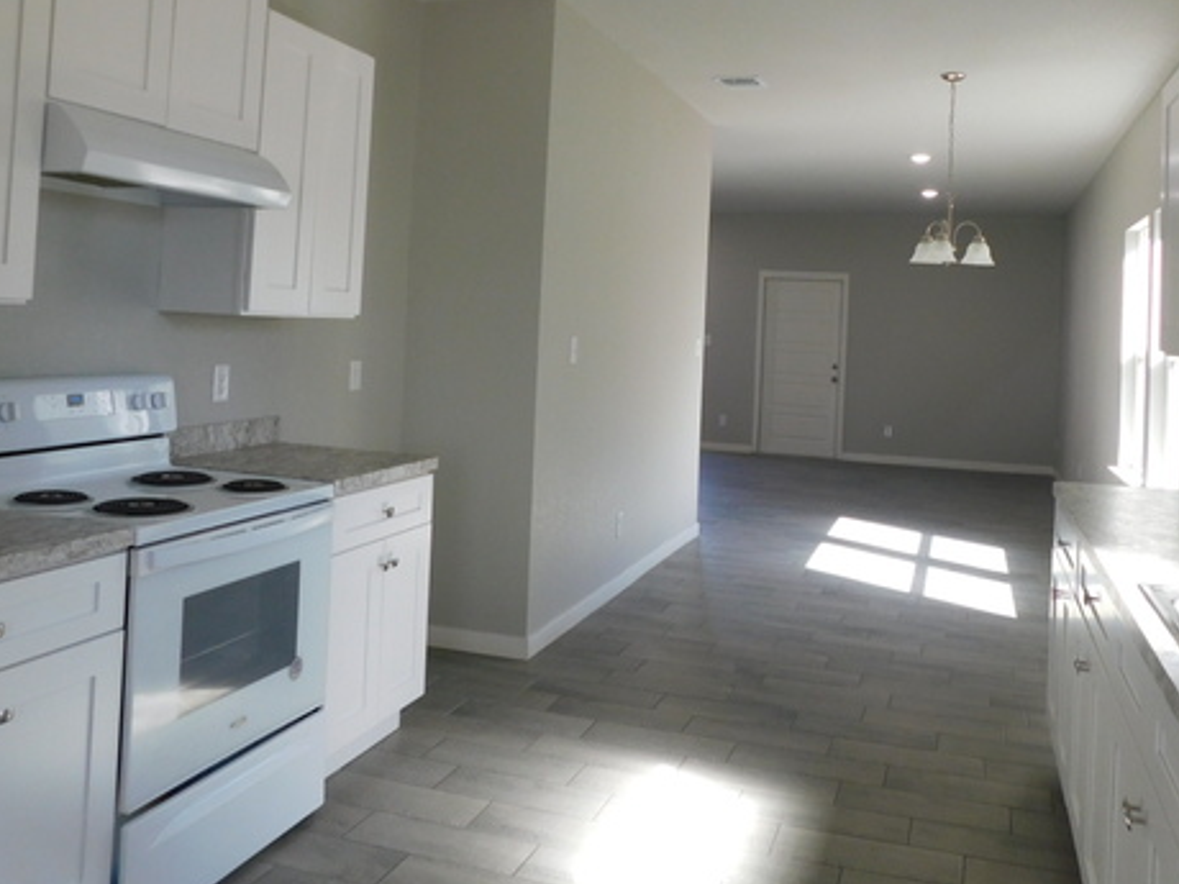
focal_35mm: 32
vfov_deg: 43.5
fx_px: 1090
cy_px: 295
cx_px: 641
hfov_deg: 56.7
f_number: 3
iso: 125
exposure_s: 1/60
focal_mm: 4
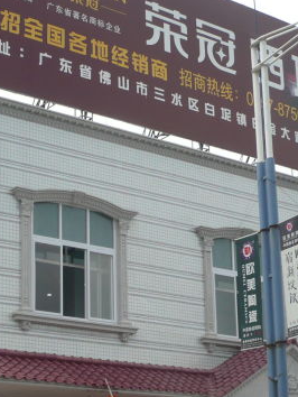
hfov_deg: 18.6
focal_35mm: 79
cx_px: 75
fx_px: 906
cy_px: 297
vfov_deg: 24.4
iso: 100
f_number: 8
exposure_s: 1/200
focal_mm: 5.8
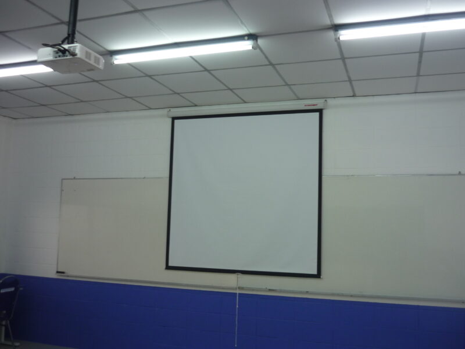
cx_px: 232
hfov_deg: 55.4
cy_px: 174
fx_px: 443
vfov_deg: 42.9
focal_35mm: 33
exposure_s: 1/30
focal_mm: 5.5
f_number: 2.8
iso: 100
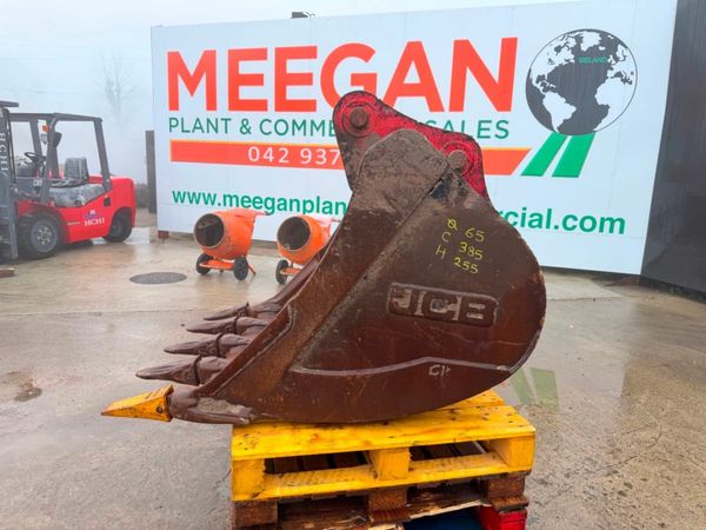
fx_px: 489
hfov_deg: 71.6
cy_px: 265
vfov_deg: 56.8
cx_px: 353
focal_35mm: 24
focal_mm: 6.76
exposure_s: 1/198
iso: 80
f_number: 1.78
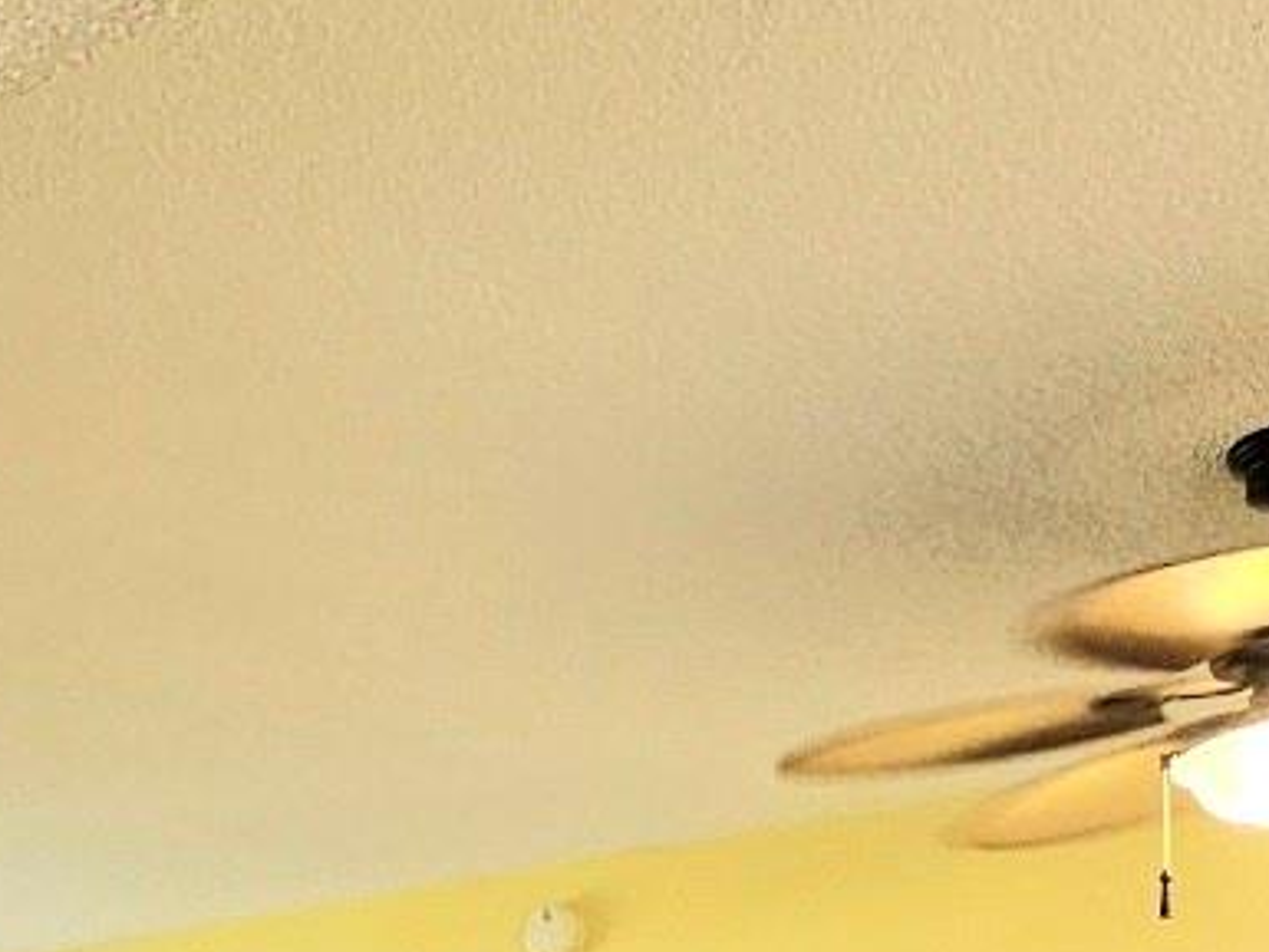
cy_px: 1364
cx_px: 372
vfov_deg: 22.8
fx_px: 1980
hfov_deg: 35.0
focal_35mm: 54
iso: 200
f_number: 2.2
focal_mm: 2.2
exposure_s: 1/60.2
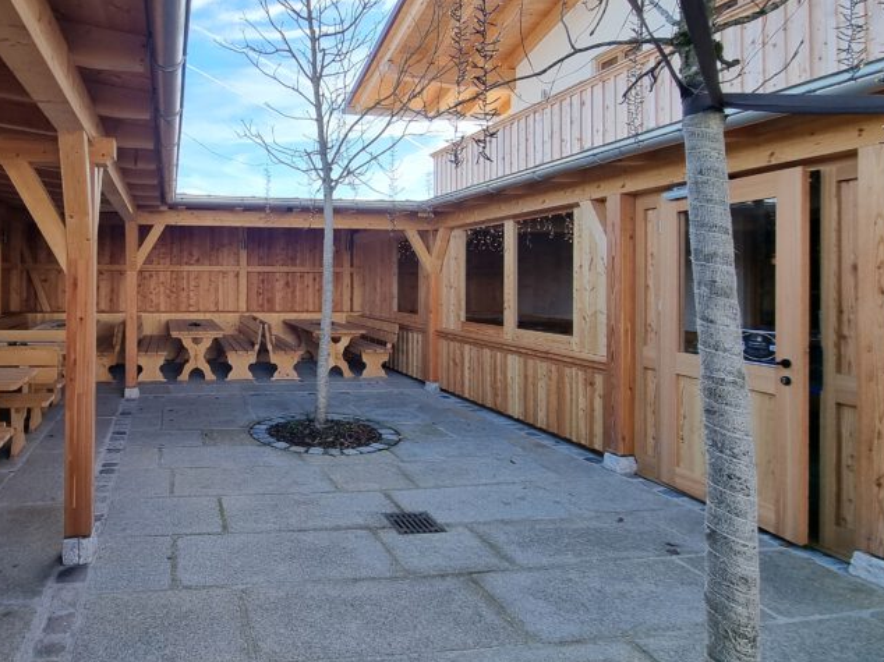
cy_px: 287
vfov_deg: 63.2
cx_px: 254
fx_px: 536
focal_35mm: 21
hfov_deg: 74.9
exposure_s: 1/331
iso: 50
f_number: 2.2
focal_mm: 2.2
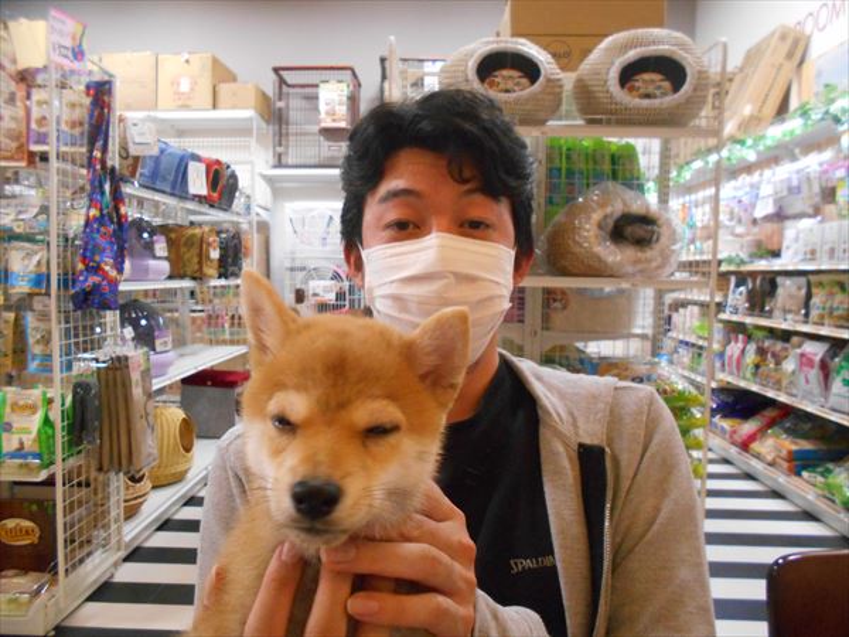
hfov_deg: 67.3
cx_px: 424
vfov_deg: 53.1
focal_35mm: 26
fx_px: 638
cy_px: 318
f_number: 3.2
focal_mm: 4.6
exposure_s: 1/80
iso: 800
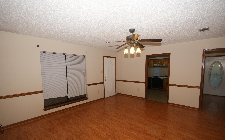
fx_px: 98
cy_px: 78
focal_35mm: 16
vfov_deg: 71.0
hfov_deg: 97.8
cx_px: 116
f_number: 5.6
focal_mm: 10
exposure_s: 1/60
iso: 200
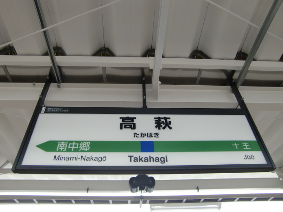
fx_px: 229
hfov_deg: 63.4
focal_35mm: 28
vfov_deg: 49.7
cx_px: 142
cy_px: 106
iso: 160
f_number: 2.6
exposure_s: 1/60
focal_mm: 4.9
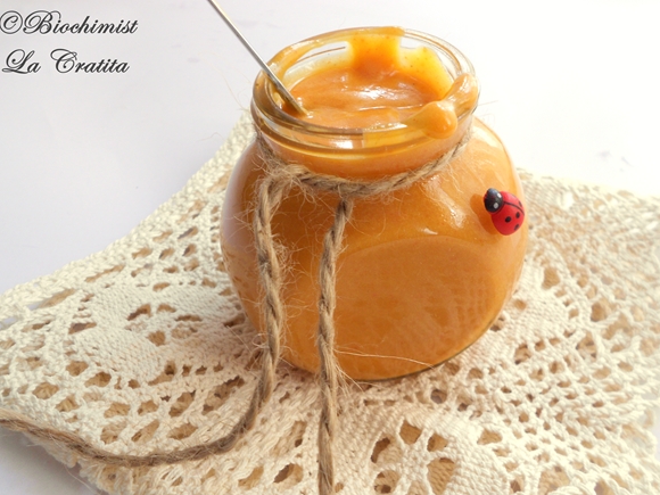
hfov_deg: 60.0
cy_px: 254
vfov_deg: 46.8
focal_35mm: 30
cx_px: 325
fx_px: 572
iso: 125
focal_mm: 5.1
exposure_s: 1/30
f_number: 3.4
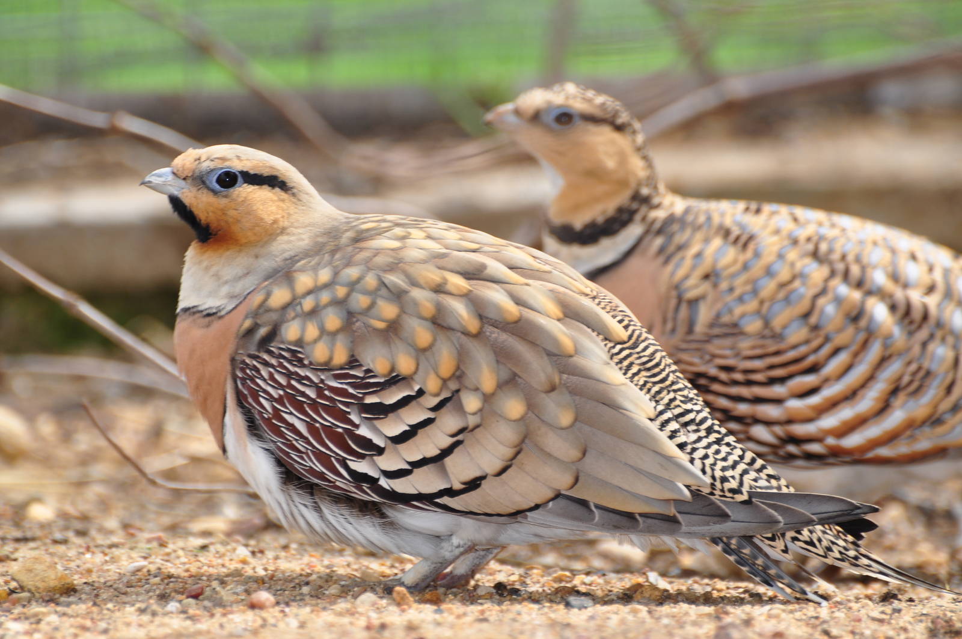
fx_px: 12011
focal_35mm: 450
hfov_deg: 4.6
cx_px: 481
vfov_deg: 3.0
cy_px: 320
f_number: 5.6
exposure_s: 1/160
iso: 200
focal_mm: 300
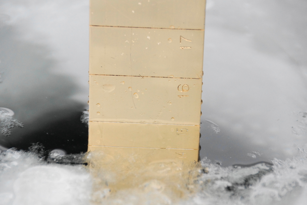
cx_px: 154
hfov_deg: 7.6
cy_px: 102
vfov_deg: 5.1
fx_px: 2302
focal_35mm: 270
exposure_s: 1/320
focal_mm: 180
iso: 640
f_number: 6.3
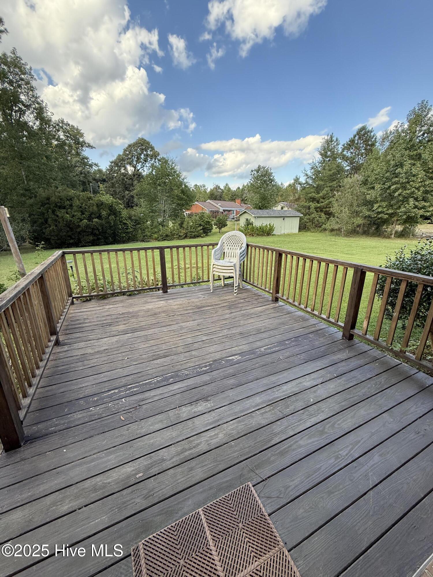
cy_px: 288
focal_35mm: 14
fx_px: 233
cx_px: 216
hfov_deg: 85.7
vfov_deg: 102.1
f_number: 2.2
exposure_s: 1/241
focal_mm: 2.22
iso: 64
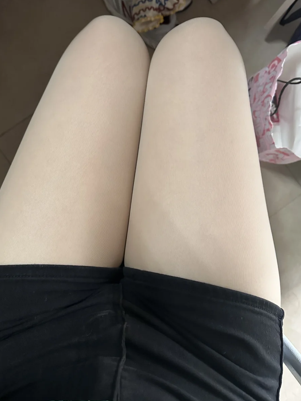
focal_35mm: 29
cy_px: 174
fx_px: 336
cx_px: 130
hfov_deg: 48.1
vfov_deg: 61.4
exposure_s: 1/44
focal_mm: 6.86
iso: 1000
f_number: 1.78
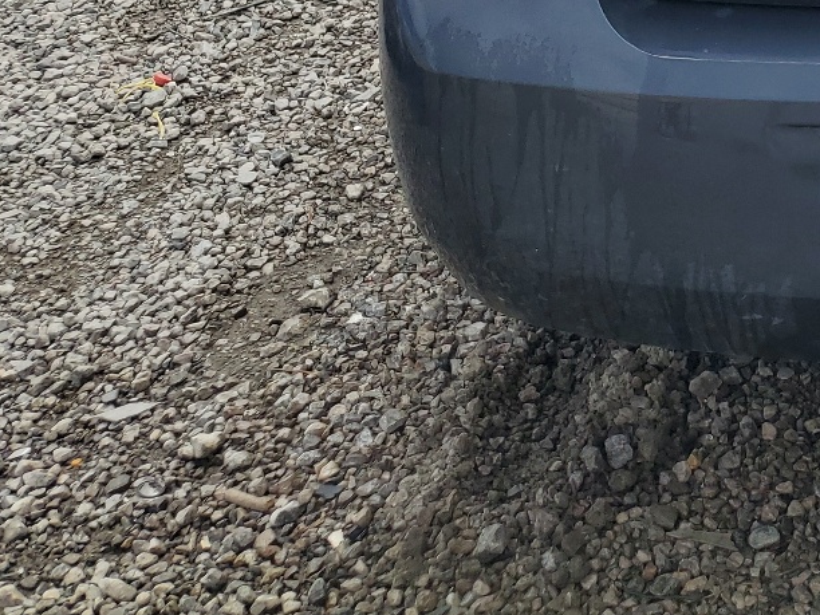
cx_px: 1058
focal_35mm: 68
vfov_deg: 19.9
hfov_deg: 24.9
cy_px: -172
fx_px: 1611
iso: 50
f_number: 1.5
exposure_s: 1/2500
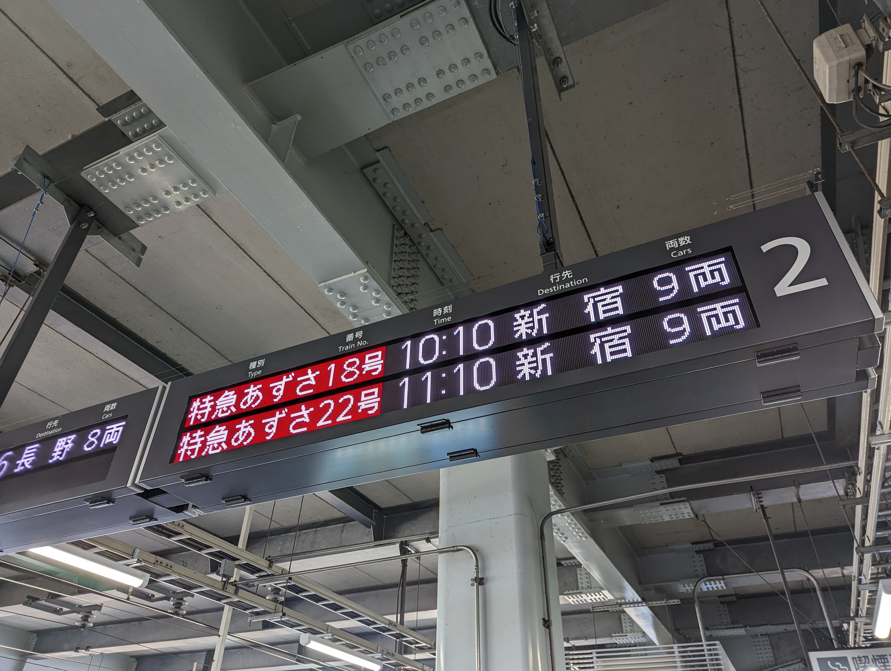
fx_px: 619
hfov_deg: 71.5
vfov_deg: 56.9
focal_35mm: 24
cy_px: 336
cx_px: 446
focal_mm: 6.81
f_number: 1.85
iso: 40
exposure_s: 1/43.2
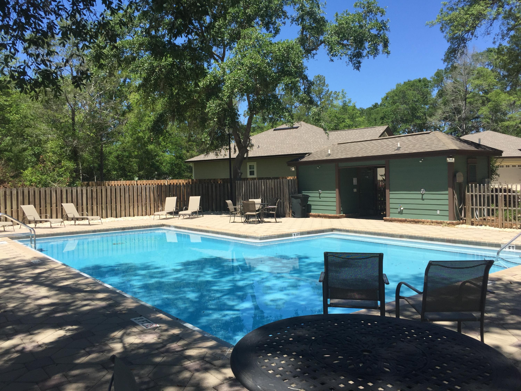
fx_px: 436
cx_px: 260
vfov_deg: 48.2
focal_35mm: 29
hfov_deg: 61.7
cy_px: 196
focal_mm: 4.15
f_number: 2.2
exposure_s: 1/1582
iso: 32
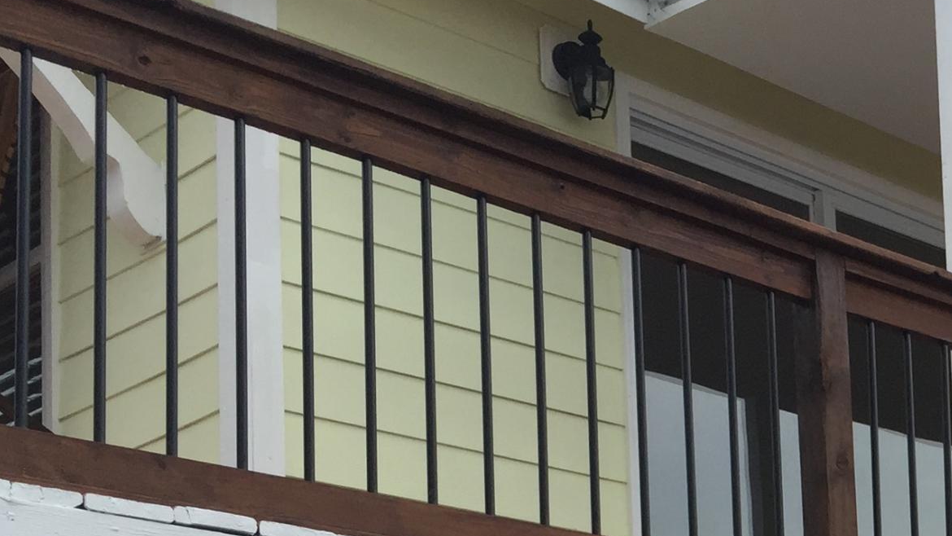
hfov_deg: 24.0
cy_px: 839
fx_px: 2045
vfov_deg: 13.9
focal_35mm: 81
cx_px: 1116
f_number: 2.2
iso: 32
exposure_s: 1/1276
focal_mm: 4.15
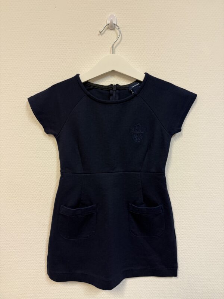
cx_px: 112
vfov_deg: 71.6
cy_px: 150
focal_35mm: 24
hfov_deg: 56.8
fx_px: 207
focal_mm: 6.76
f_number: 1.78
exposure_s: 1/50
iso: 250
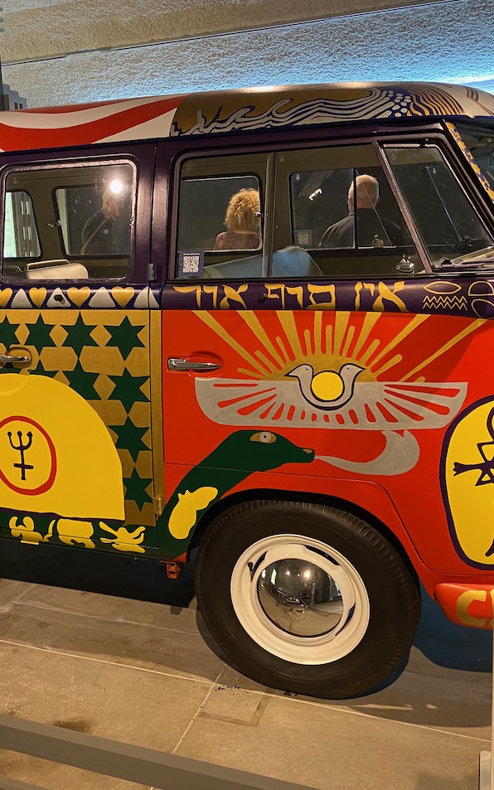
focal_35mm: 37
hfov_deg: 33.7
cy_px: 396
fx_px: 797
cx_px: 117
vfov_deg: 52.7
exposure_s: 1/60
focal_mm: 4.25
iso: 250
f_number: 1.8
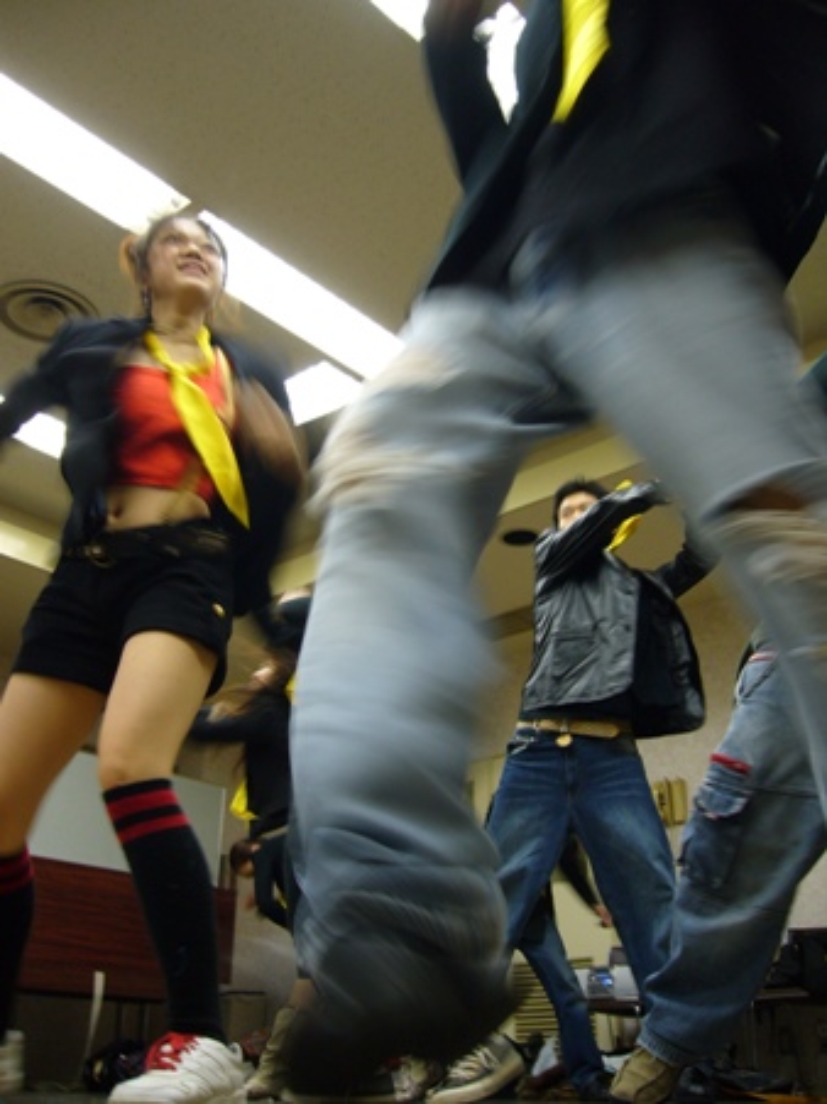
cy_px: 552
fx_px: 1115
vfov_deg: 52.6
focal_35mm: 35
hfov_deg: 40.7
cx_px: 414
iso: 100
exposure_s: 1/25
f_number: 2.8
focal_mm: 5.8
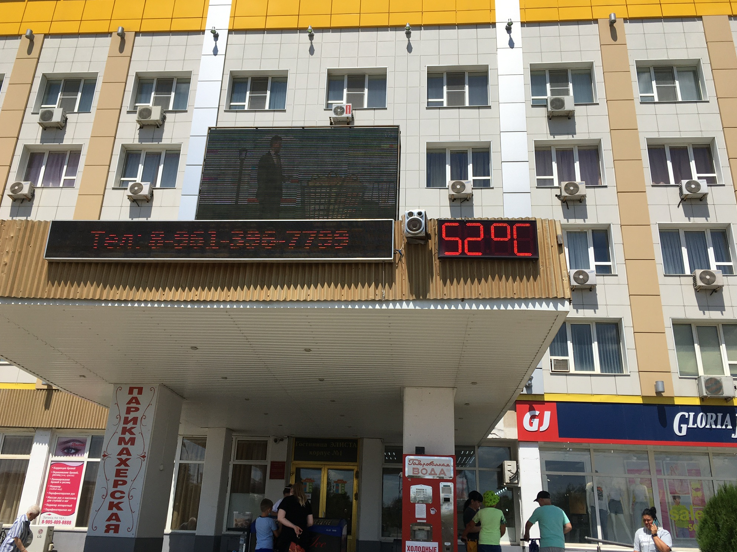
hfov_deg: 60.0
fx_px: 639
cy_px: 280
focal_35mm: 30
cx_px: 363
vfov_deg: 46.8
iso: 25
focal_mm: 4.15
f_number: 2.2
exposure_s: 1/2481
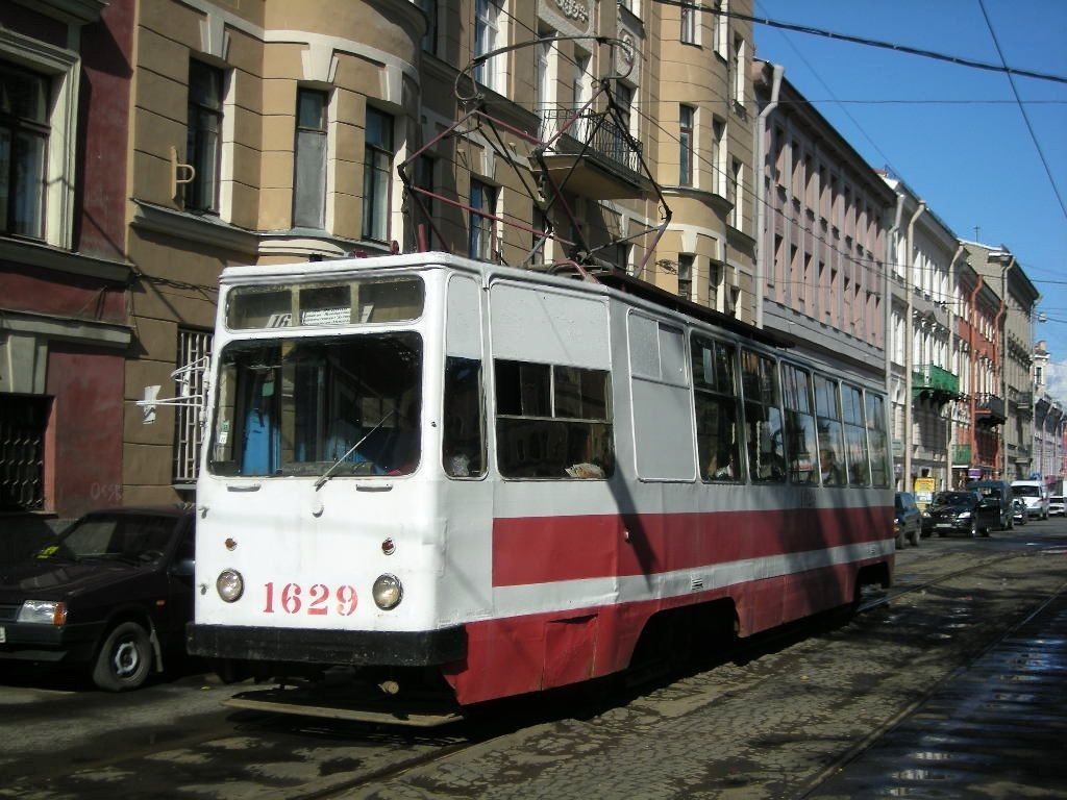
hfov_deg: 38.9
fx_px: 1510
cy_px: 400
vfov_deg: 29.7
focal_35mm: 49
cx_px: 534
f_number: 6.4
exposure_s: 1/371
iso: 50
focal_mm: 7.9
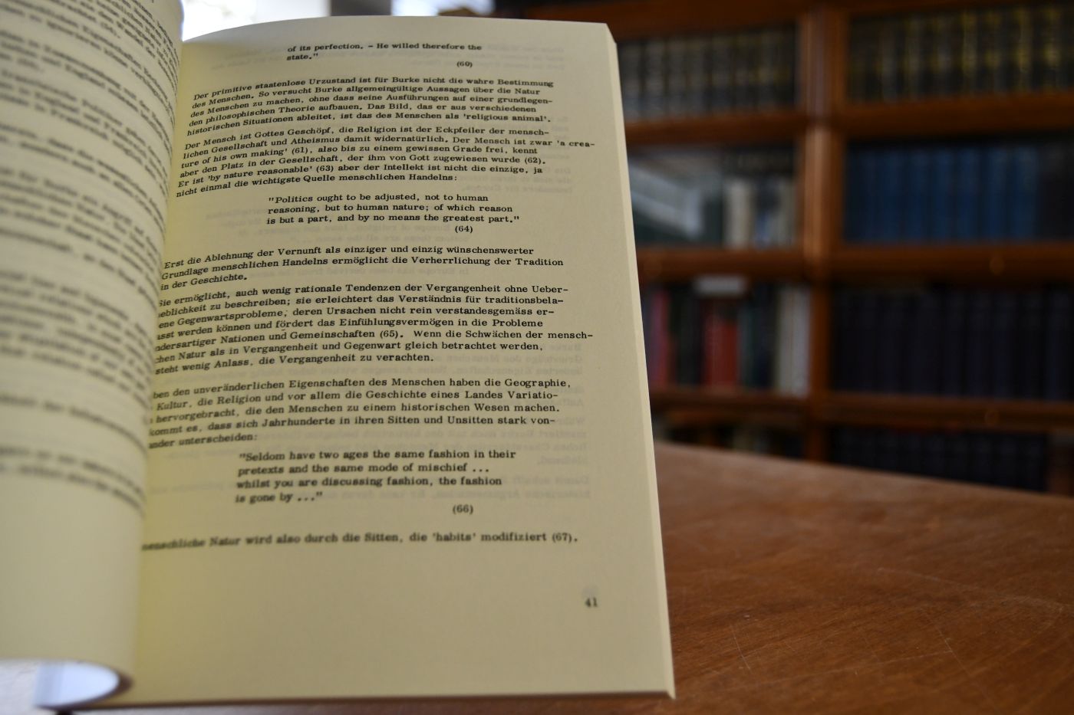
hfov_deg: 55.8
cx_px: 537
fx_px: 1014
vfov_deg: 38.9
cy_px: 358
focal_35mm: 34
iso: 800
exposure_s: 1/200
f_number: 3.8
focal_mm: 23
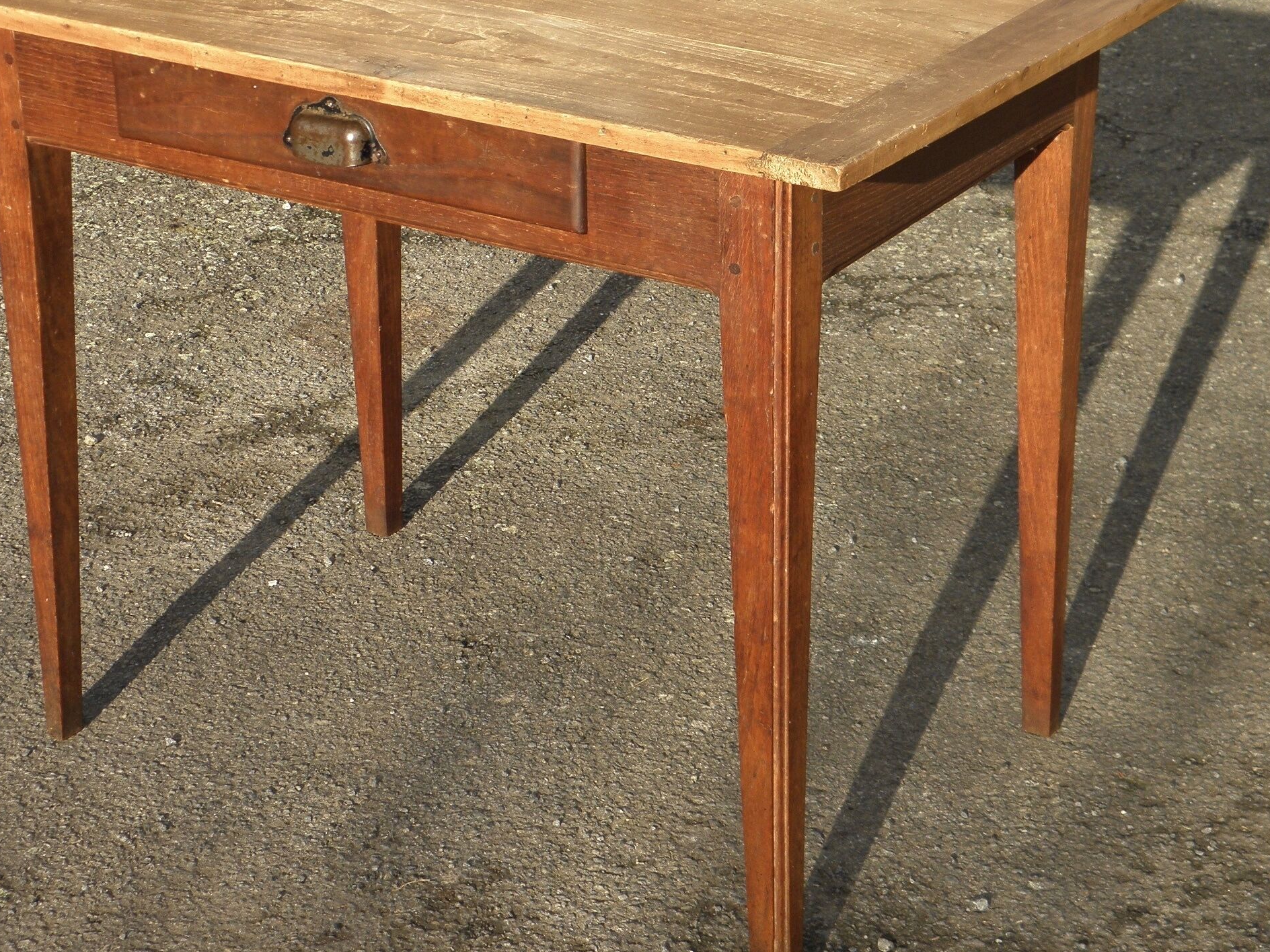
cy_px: 397
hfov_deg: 24.4
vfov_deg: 18.4
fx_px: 2935
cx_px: 552
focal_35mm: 80
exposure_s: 1/320
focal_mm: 10.6
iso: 100
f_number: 4.1
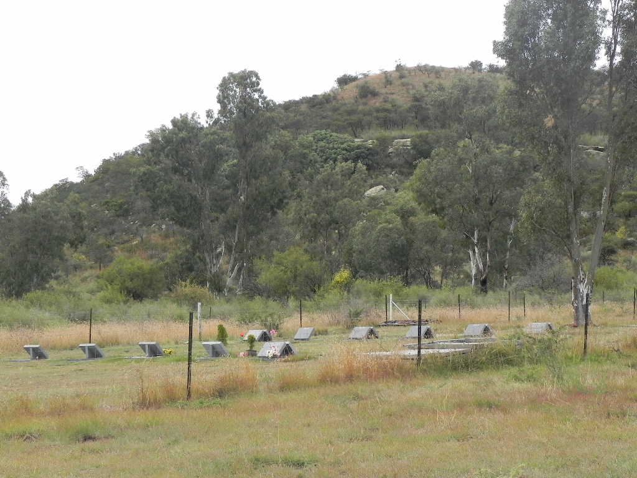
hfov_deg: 20.7
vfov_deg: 15.6
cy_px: 239
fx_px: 1748
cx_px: 318
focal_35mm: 95
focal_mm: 16.9
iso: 160
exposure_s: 1/273
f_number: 5.6
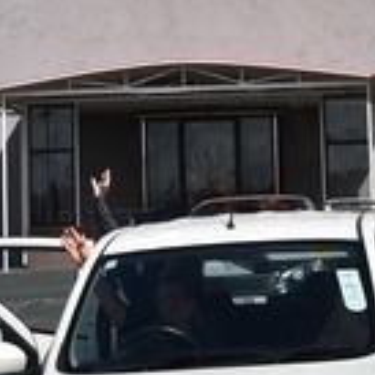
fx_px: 2133
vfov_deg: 9.7
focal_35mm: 174
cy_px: -205
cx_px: 170
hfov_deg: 10.0
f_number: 8
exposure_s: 1/500
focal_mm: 26
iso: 100
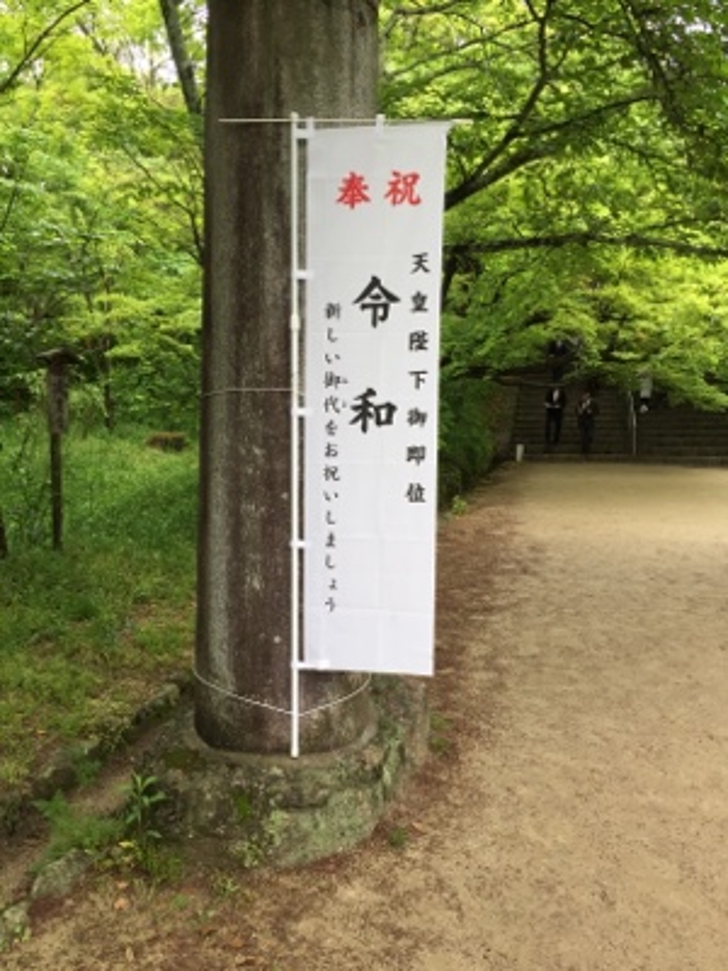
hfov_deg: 48.2
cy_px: 486
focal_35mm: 29
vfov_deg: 61.7
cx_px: 364
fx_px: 813
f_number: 2.2
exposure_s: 1/120
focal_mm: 4.15
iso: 50
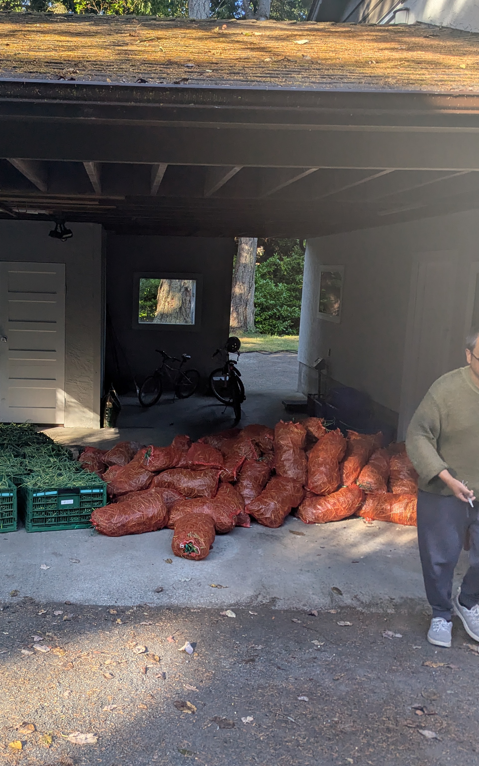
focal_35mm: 34
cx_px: 133
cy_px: 383
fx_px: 710
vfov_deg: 56.7
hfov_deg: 36.6
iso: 45
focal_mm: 6.81
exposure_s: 1/547
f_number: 1.85
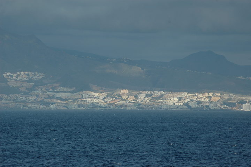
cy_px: 84
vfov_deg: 5.1
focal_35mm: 270
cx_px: 126
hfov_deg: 7.6
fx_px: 1881
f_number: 7.1
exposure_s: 1/800
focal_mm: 180
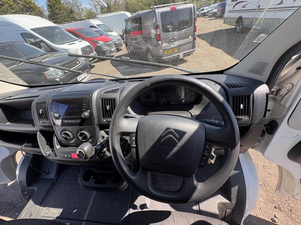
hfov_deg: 102.1
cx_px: 150
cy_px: 112
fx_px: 122
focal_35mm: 14
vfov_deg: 85.7
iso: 64
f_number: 2.2
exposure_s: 1/254
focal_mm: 2.22
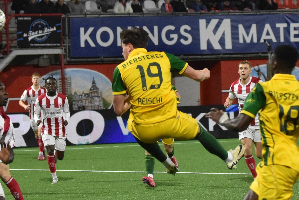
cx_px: 114
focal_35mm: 147
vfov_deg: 9.3
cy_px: 124
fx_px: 1221
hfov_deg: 14.0
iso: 2000
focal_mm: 70
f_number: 2.8
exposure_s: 1/640
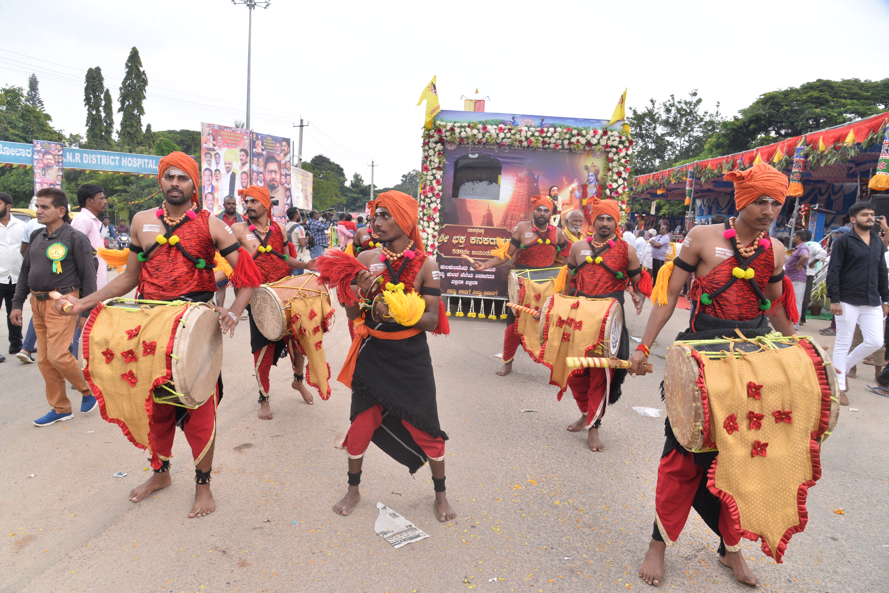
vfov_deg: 53.2
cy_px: 296
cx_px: 444
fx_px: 593
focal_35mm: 24
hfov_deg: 73.7
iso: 800
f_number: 10
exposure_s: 1/400
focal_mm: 24
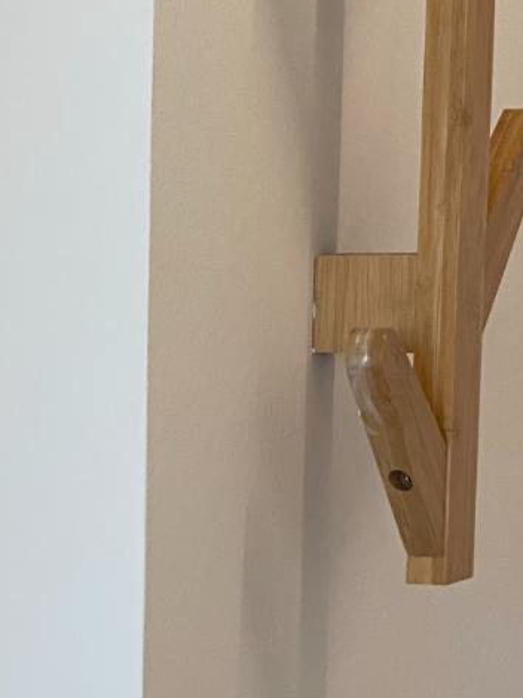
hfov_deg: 8.5
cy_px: 796
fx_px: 3428
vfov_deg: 11.4
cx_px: -322
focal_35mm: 170
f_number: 2
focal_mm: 6
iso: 64
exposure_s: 1/120
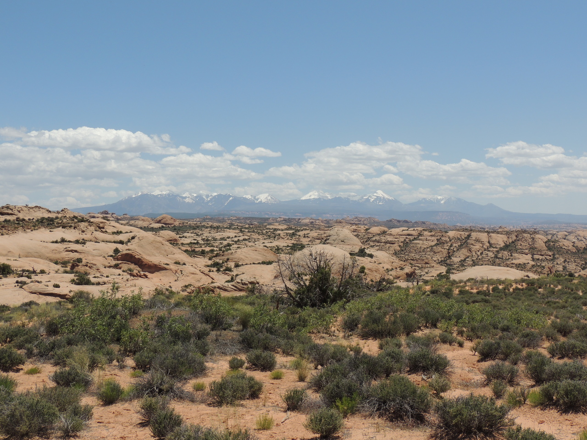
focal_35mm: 43
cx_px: 294
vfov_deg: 33.6
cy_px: 220
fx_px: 729
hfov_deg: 43.9
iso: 100
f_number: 3.8
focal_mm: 7.6
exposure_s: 1/1250
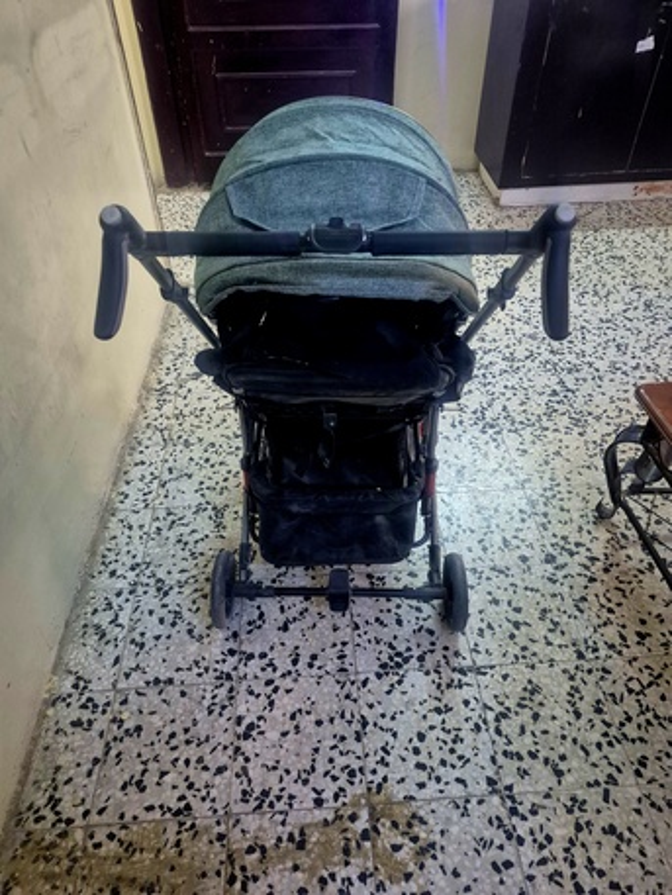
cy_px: 448
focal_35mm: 23
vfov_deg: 73.9
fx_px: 595
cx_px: 336
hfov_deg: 58.9
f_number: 1.8
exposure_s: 1/60.2
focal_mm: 5.4
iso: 1000
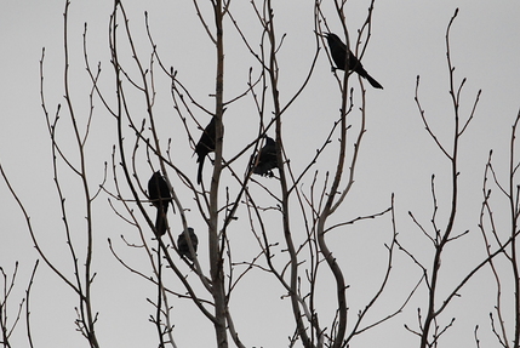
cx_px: 263
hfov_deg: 4.9
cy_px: 184
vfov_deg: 3.3
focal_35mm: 420
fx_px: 6073
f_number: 9
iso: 1600
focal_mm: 200
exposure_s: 1/4000
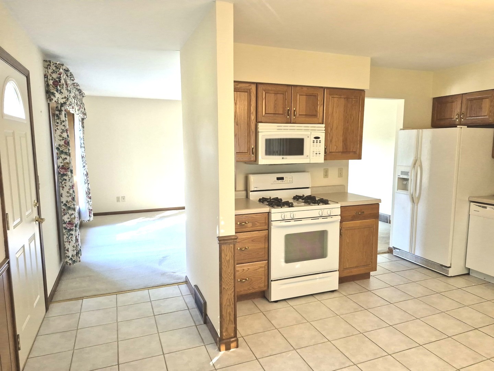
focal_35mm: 23
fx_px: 328
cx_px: 247
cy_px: 186
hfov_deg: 73.9
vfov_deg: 58.9
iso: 200
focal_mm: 5.4
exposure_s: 1/120
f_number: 1.8
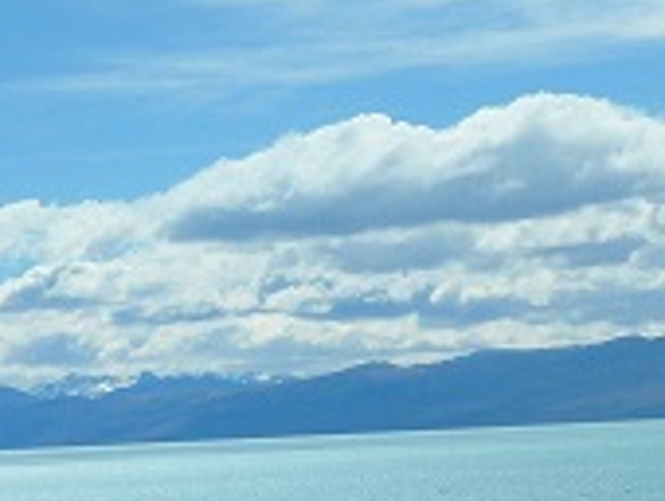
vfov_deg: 10.7
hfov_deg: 14.0
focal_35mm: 139
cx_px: 669
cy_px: 278
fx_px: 2674
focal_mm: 6.6
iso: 80
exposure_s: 1/250
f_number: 10.1
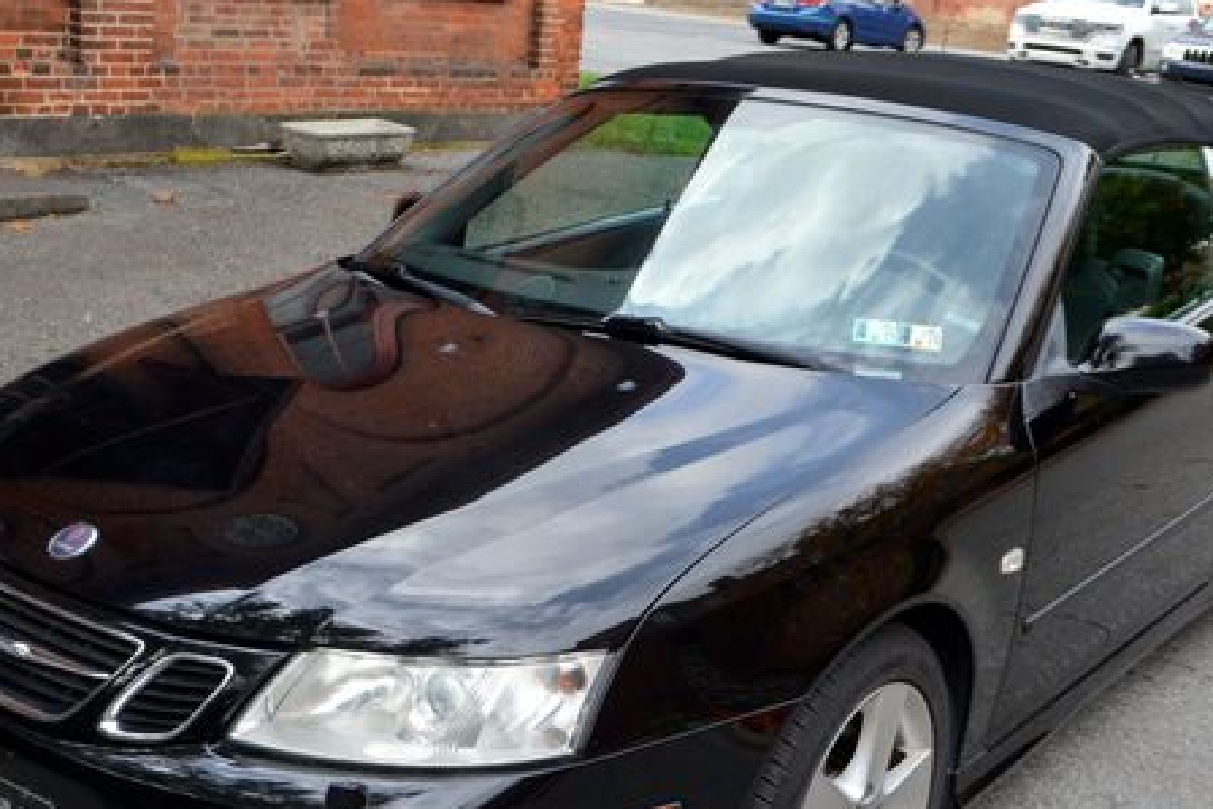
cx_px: 623
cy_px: 525
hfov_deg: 41.9
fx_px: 1584
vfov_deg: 28.5
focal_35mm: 47
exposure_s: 1/200
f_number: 7.1
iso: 200
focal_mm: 22
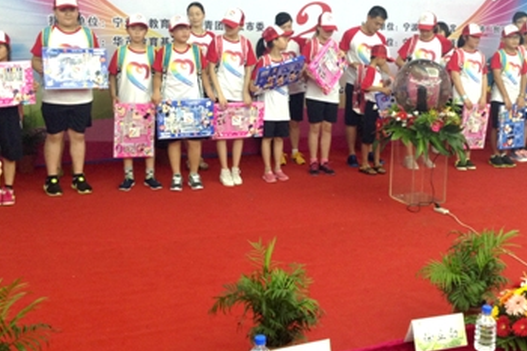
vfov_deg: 27.2
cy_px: 103
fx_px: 717
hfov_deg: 40.0
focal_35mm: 49
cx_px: 340
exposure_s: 1/20
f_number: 2.4
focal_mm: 4.12
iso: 100
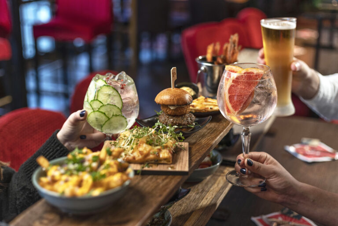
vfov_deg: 27.0
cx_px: 169
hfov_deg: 39.6
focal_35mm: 50
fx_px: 469
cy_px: 113
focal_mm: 50
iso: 640
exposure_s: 1/40
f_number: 2.5
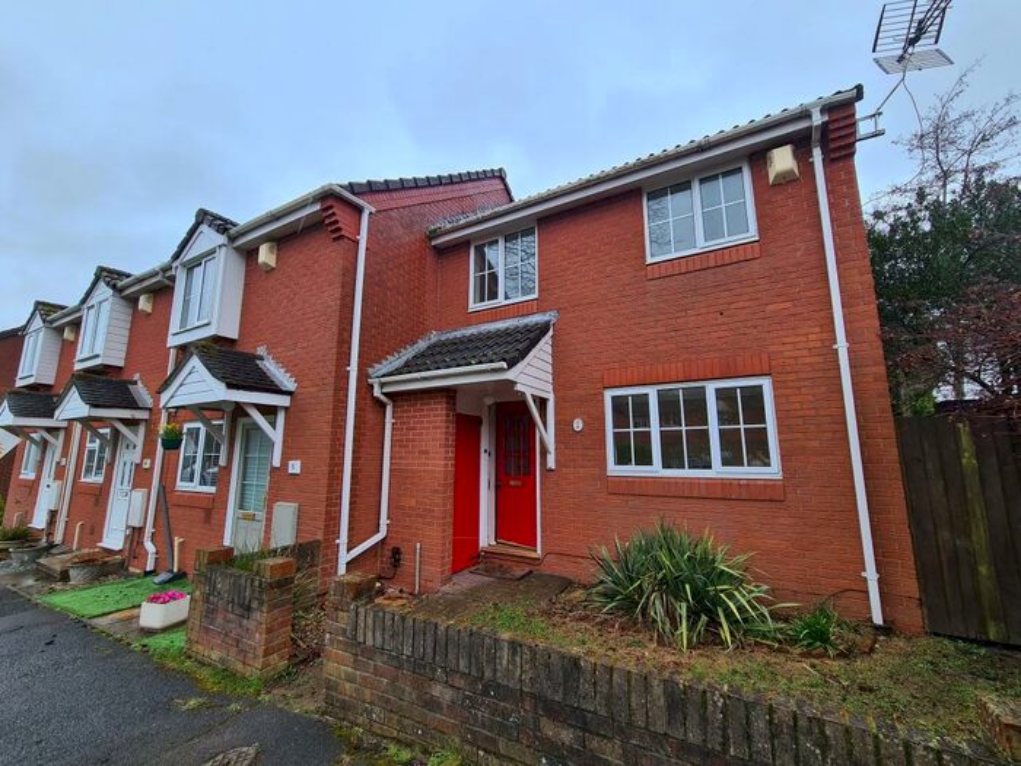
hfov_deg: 106.2
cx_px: 510
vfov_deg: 89.9
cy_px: 383
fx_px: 383
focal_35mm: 13
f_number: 2.2
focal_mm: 2.2
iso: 50
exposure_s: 1/169
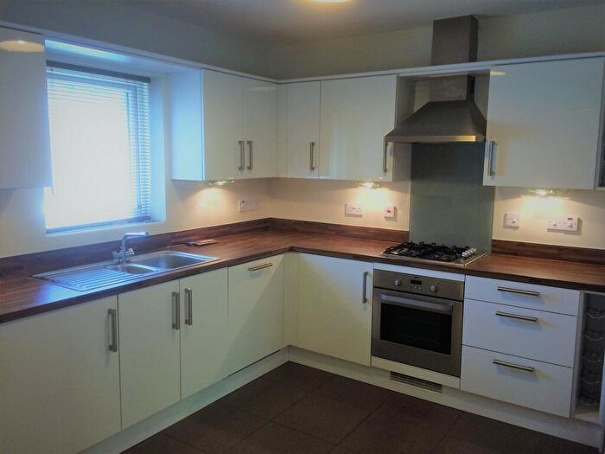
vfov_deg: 48.2
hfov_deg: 61.7
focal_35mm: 29
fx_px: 507
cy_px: 227
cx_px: 302
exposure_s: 1/30
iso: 80
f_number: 2.2
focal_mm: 4.15
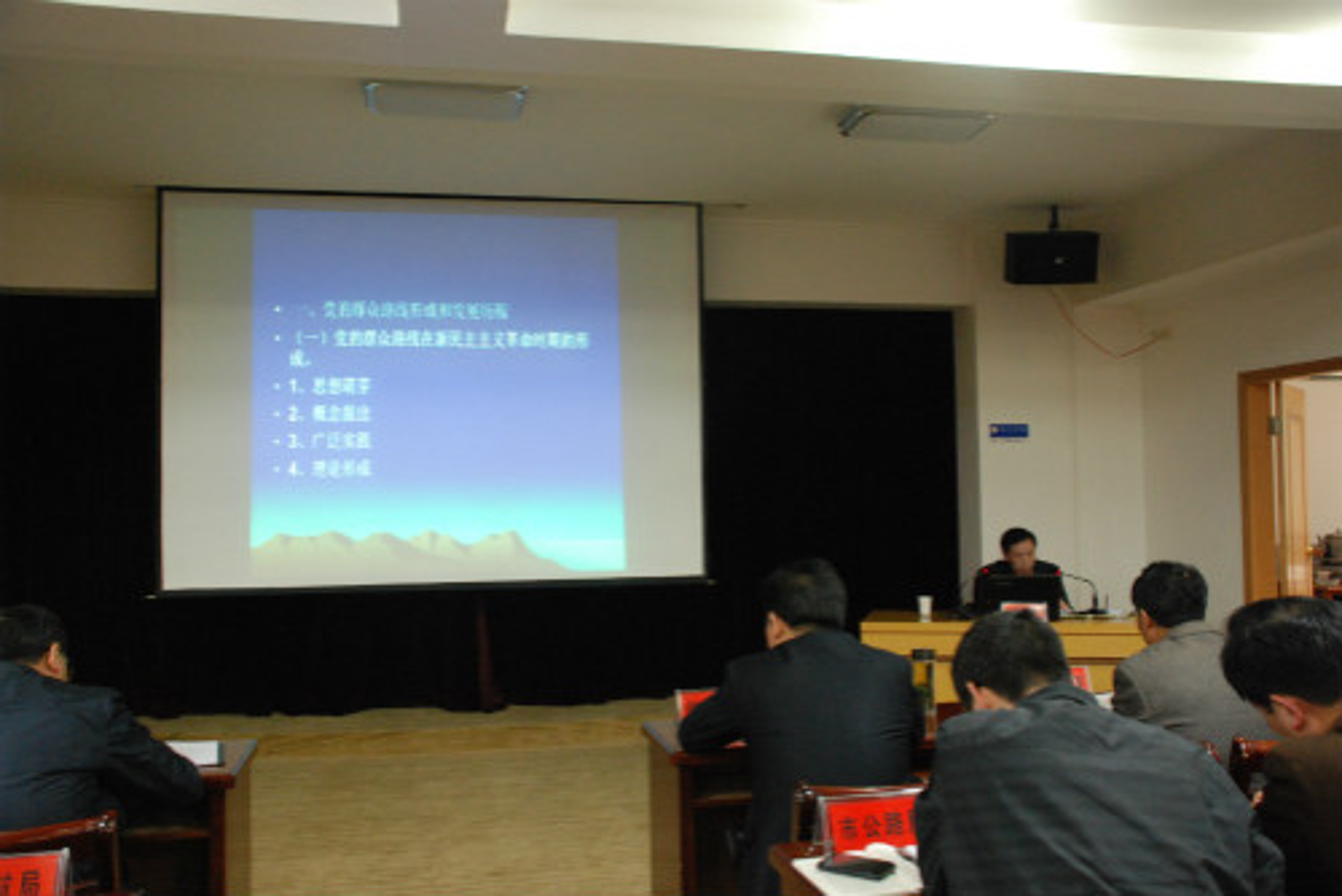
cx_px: 671
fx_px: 1231
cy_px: 448
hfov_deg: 57.2
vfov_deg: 40.0
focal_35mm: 33
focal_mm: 22
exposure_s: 1/30
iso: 1600
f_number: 3.8
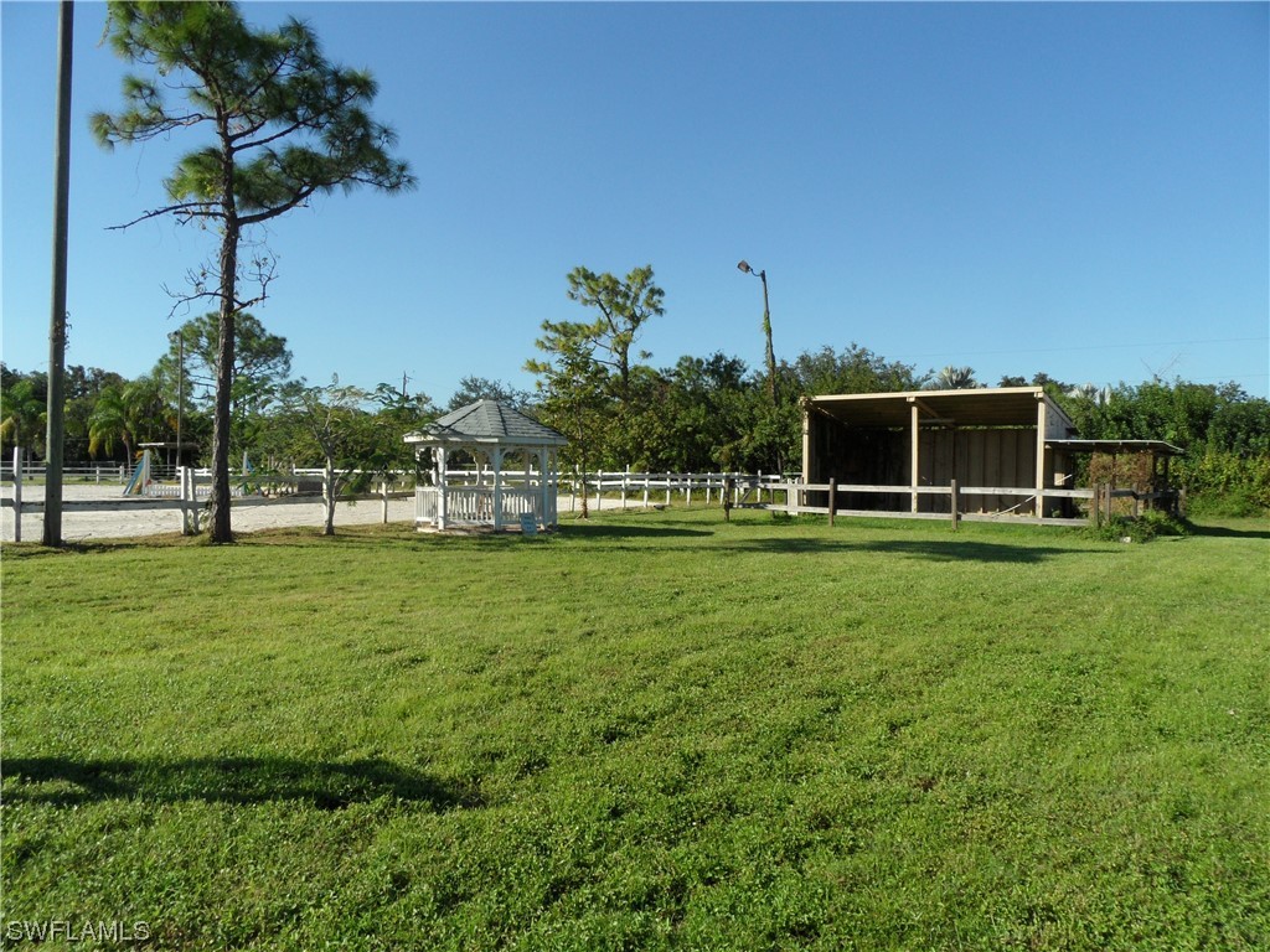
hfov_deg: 71.6
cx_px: 635
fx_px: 881
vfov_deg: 56.8
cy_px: 476
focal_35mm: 24
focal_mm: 3.9
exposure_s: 1/500
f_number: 4.6
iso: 80
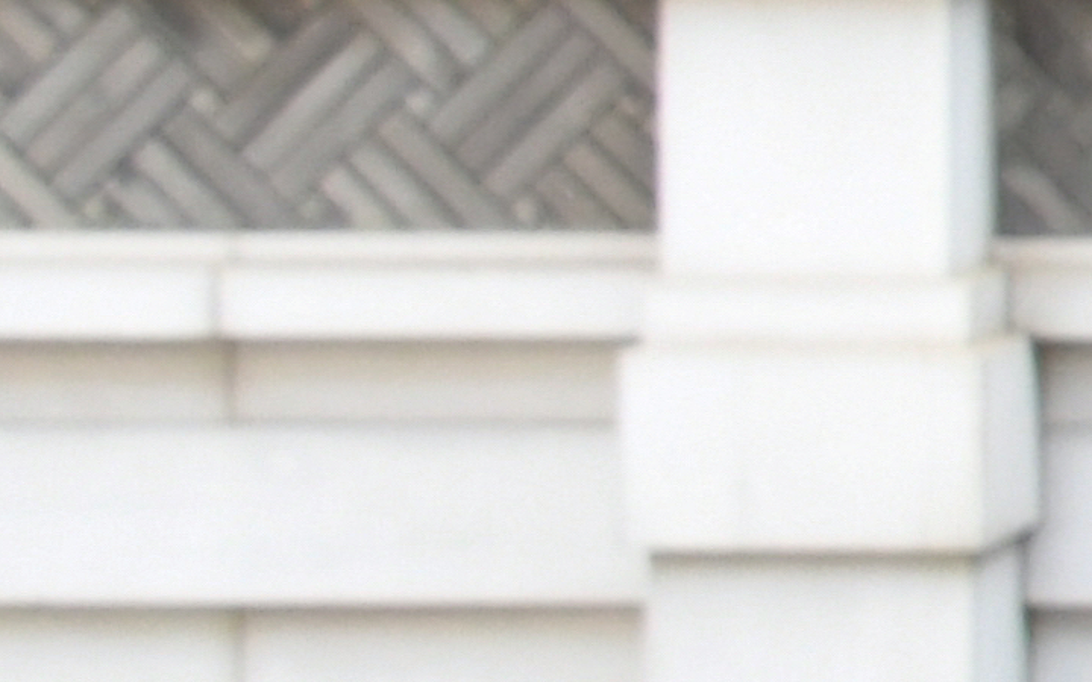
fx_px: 11964
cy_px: -806
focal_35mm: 402
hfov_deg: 4.8
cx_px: 4165
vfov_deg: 3.2
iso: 1250
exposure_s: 1/200
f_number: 8
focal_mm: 34
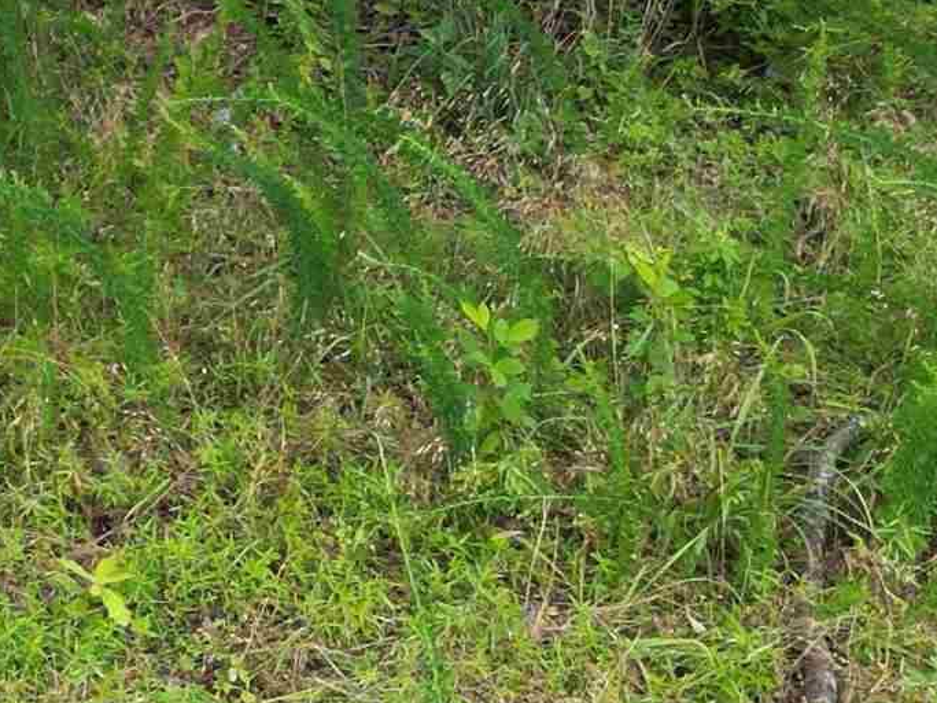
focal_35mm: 108
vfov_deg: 13.1
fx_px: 2923
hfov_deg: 15.0
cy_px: -275
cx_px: -907
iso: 100
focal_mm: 6.72
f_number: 1.7
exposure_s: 1/160
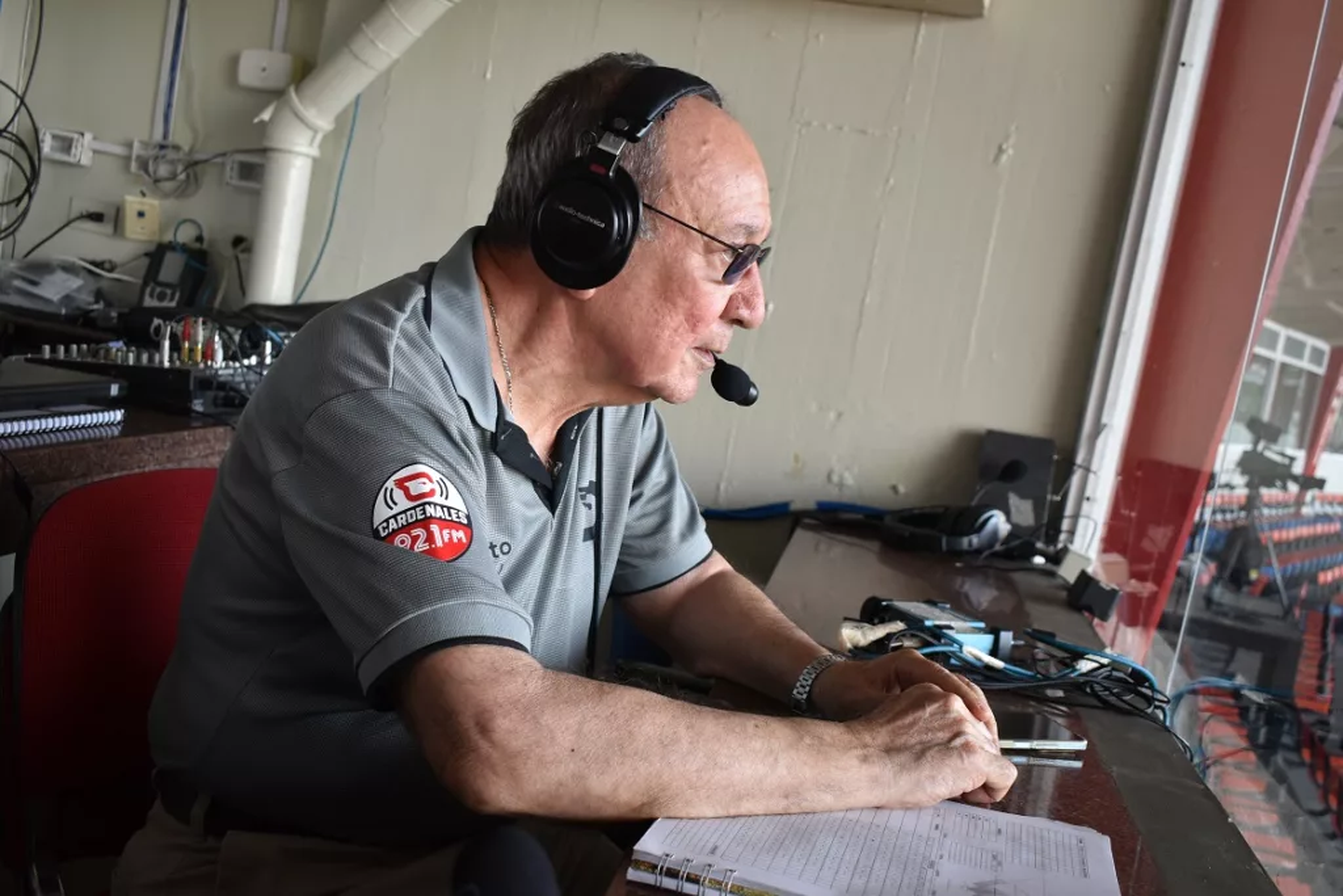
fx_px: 1287
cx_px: 672
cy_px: 448
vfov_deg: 38.4
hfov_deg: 55.1
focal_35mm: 34
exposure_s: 1/60
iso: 400
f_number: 4
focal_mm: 23
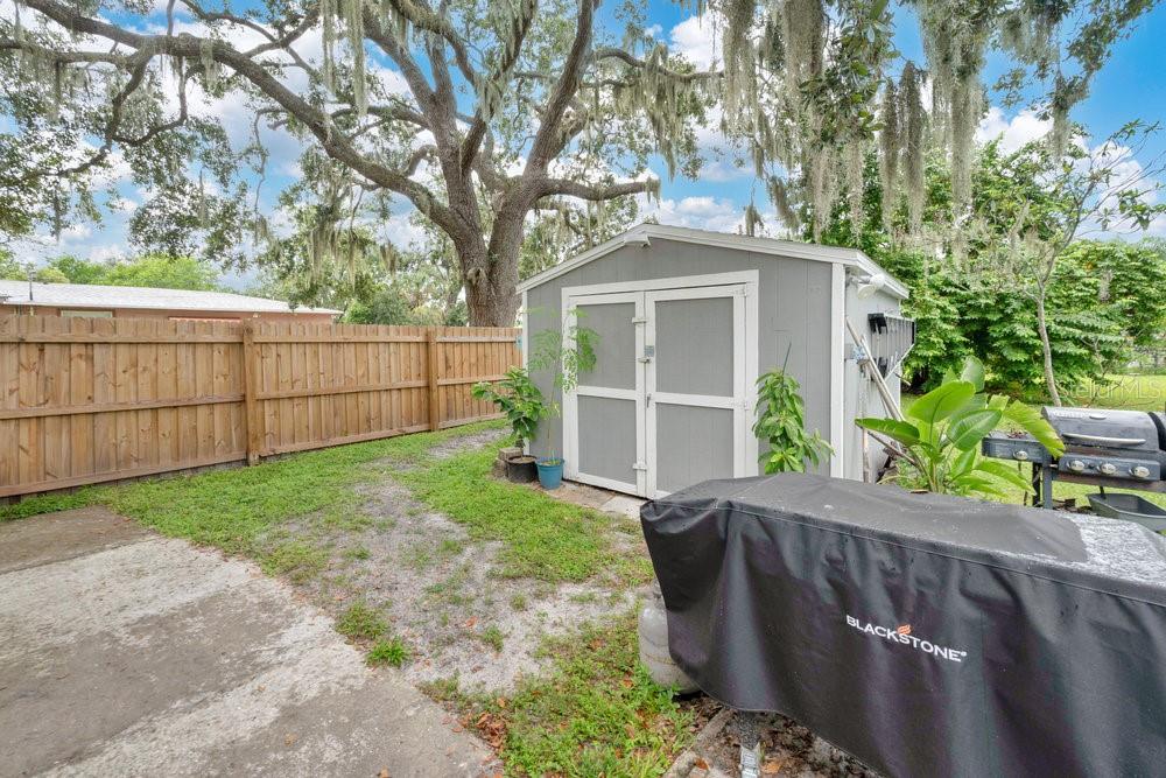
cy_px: 389
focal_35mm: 14
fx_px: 453
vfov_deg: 81.2
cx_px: 583
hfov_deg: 104.2
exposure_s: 1/15
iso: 125
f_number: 7.1
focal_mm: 14
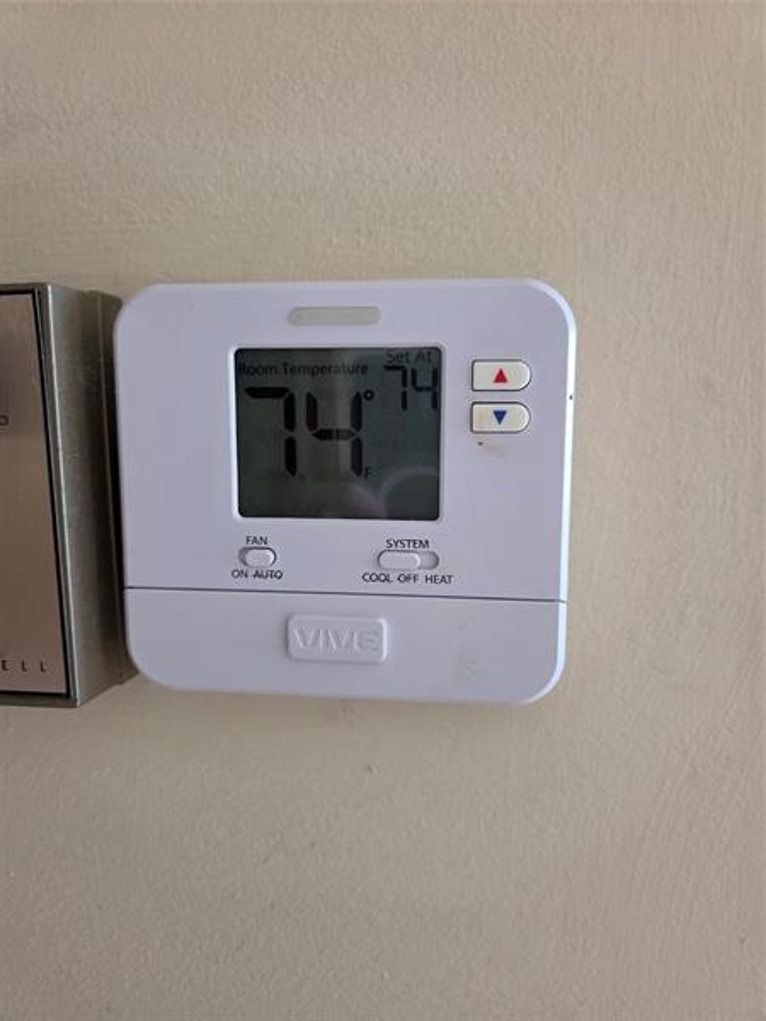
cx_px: 383
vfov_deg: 73.9
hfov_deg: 58.9
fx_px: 679
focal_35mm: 23
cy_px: 510
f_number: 1.8
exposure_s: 1/120
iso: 1000
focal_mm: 5.4
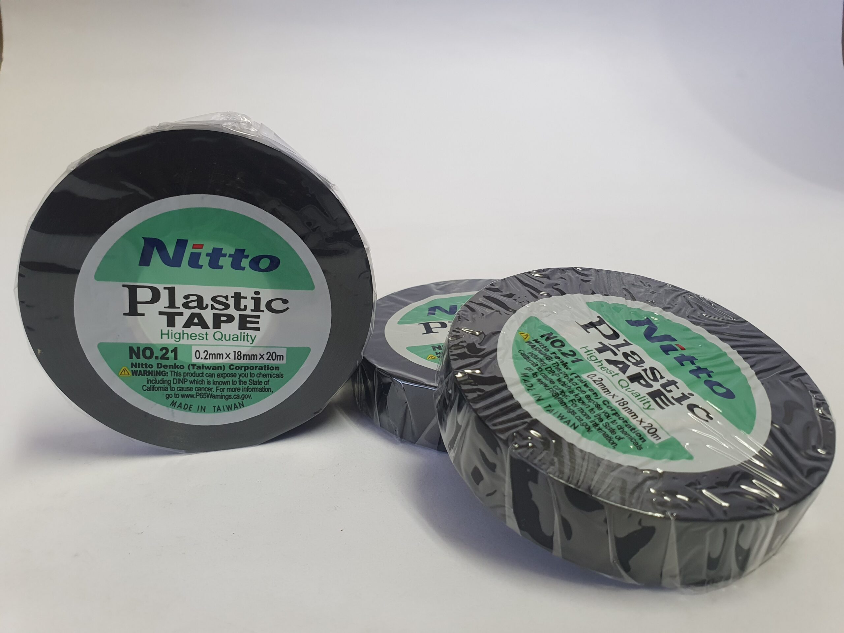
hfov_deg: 67.3
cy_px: 316
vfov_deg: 53.1
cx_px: 422
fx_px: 634
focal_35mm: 26
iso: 200
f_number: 2.4
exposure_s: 1/50
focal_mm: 4.32
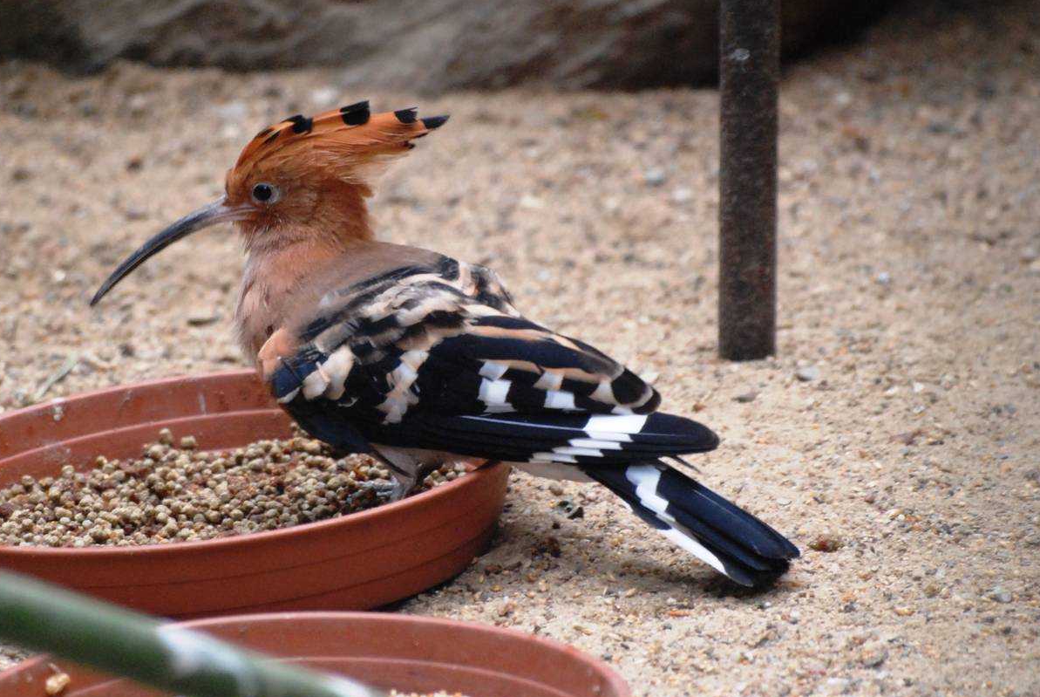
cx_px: 419
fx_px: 15708
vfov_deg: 2.5
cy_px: 325
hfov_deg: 3.8
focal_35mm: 543
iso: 1000
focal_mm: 270
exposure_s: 1/125
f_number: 5.6
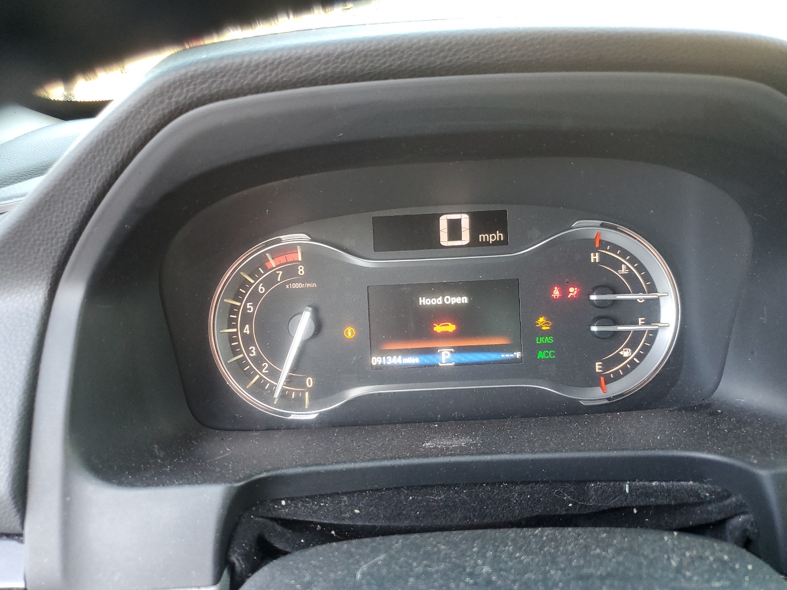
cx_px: 394
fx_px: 591
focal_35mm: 26
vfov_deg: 53.1
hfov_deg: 67.3
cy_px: 295
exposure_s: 1/60.2
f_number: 1.5
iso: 134
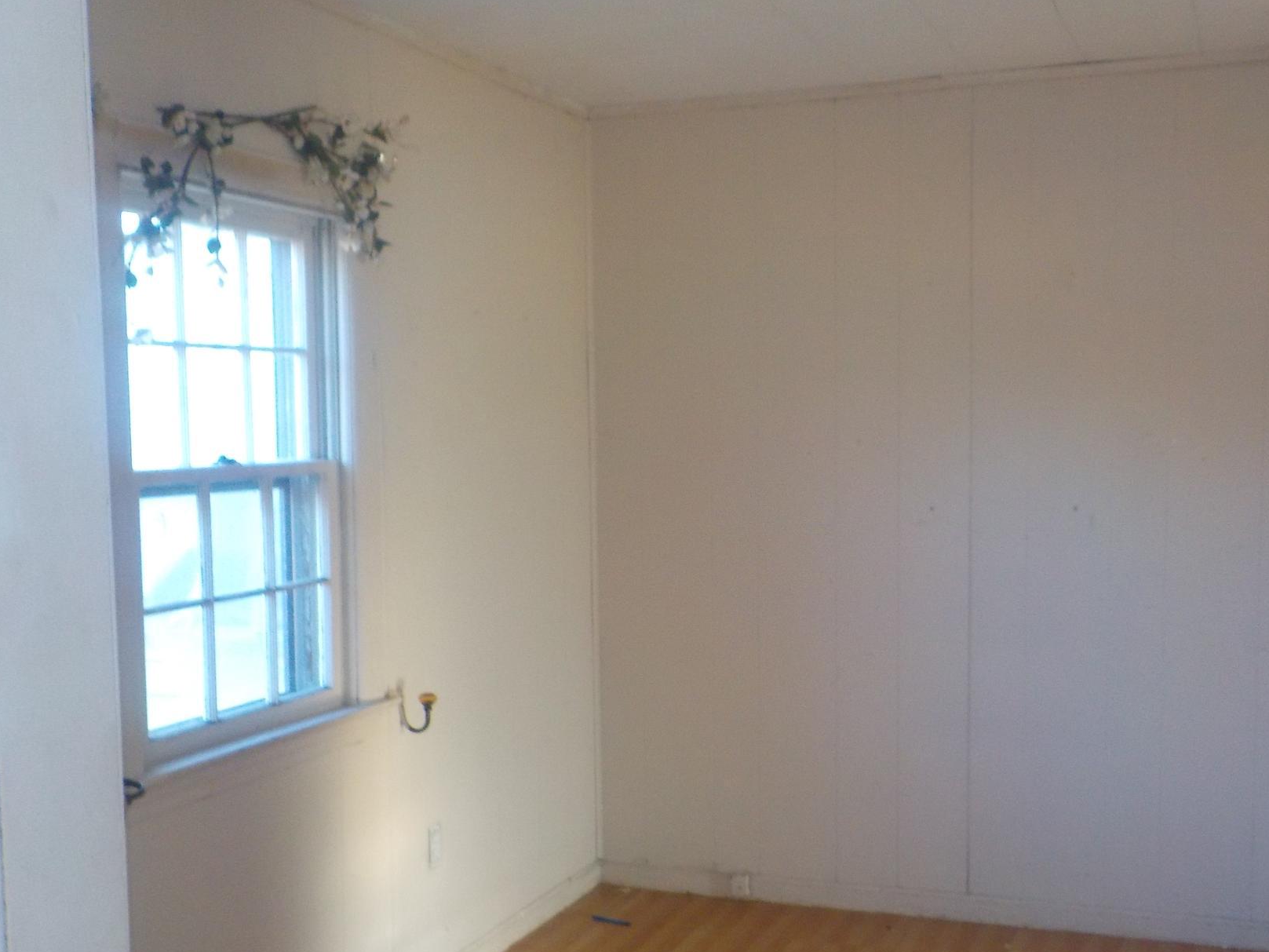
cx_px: 749
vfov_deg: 37.6
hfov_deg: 48.7
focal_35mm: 38
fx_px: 1393
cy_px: 548
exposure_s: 1/30
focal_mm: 4.1
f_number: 3.3
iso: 250
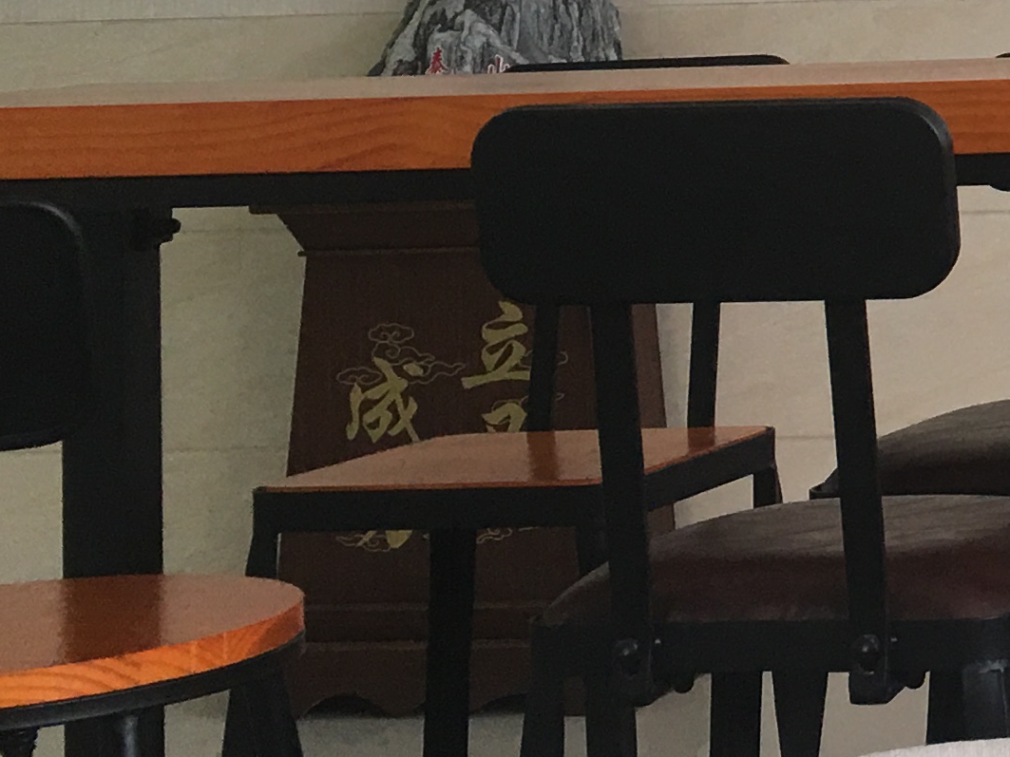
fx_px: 3209
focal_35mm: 110
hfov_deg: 15.2
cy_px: -185
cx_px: 1881
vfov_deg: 13.1
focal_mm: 4.15
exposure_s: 1/33
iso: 25
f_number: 2.2
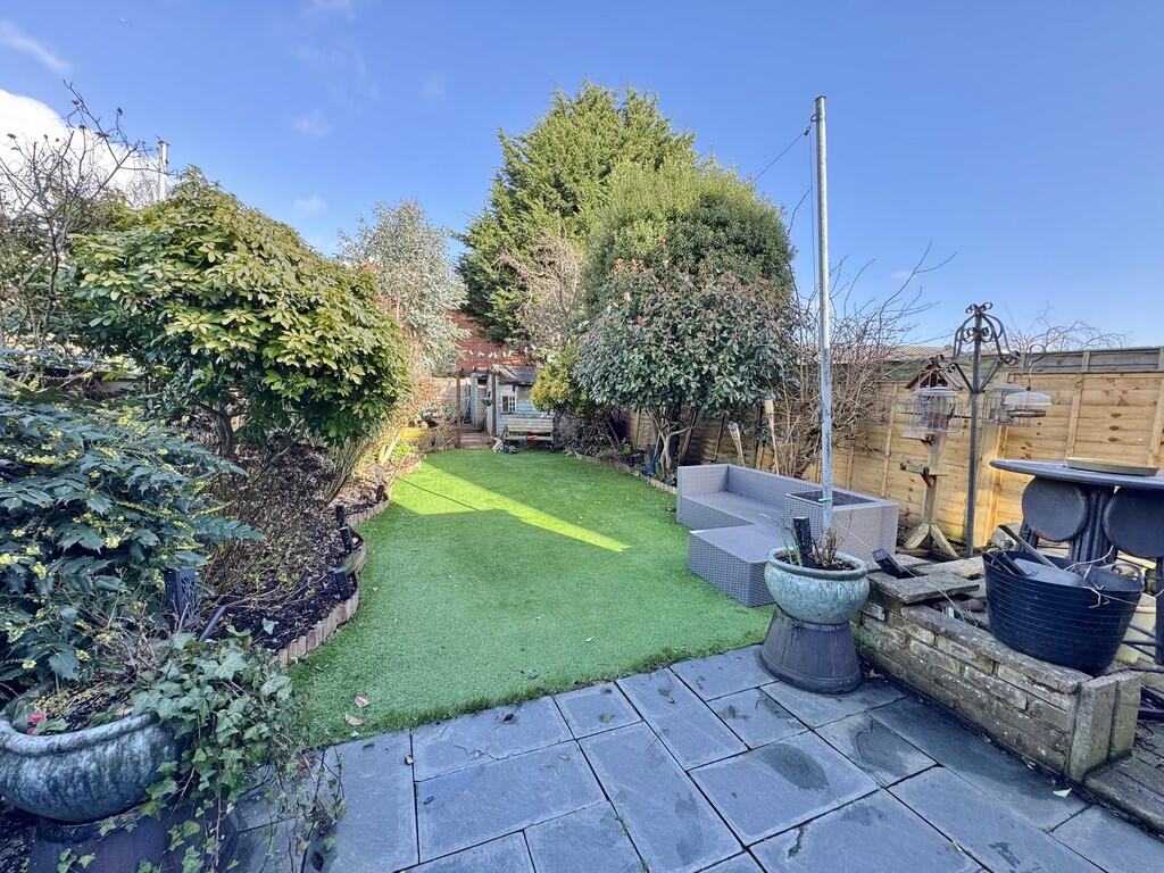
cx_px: 582
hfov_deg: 102.1
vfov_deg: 85.7
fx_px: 471
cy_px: 436
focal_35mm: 14
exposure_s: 1/159
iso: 40
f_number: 2.2
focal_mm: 2.22
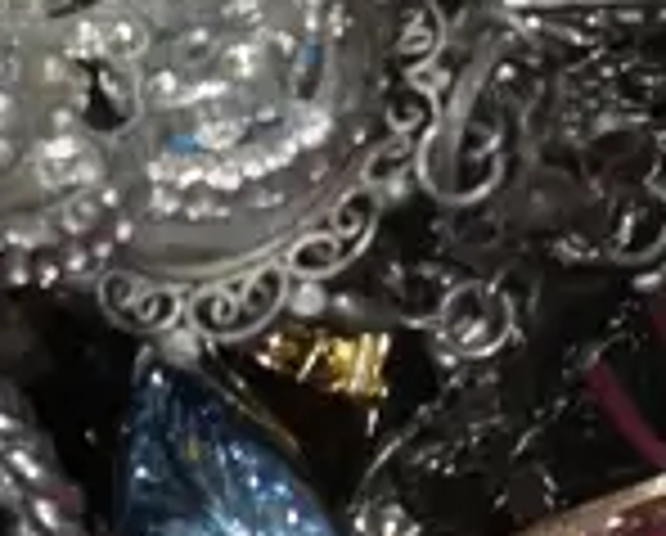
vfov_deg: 5.0
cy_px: -79
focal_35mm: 310
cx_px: 472
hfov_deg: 6.2
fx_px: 6123
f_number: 5.1
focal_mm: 23
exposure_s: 1/60
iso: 500
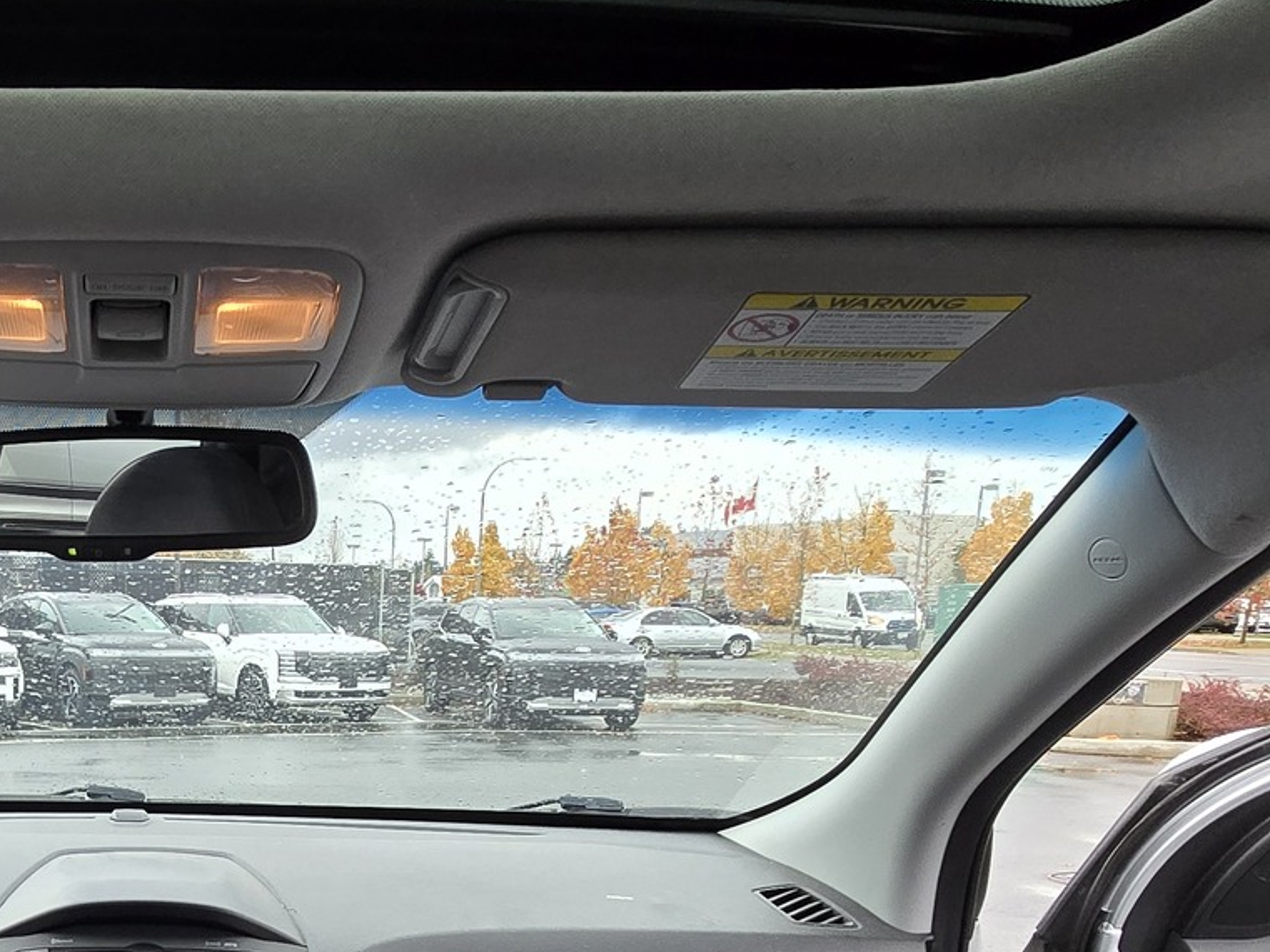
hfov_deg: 47.2
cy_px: 930
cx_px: 122
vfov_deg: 36.9
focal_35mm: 35
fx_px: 1284
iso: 250
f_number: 2.2
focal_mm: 2.2
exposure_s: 1/359
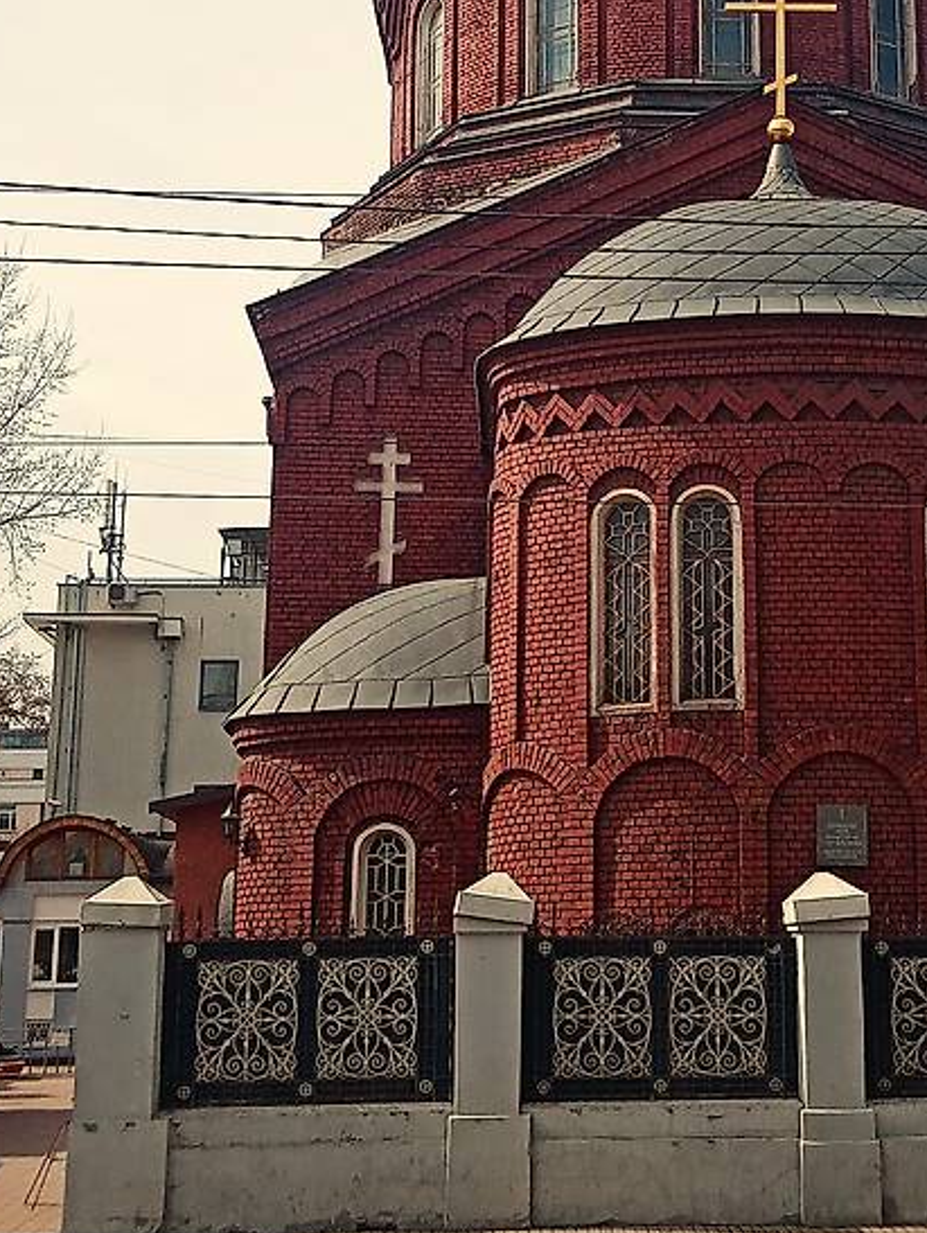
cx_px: 695
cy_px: 521
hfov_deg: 25.4
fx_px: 2033
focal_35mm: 57
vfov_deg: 33.7
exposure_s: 1/1634
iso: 115
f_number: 1.8
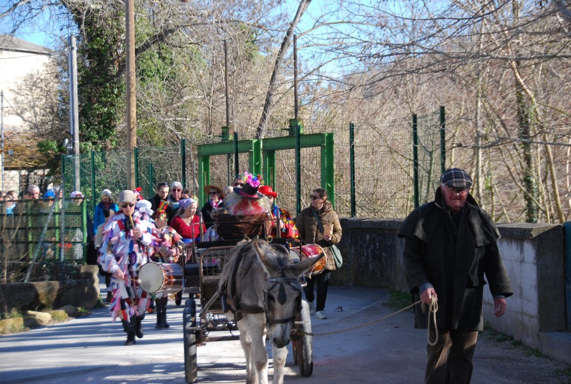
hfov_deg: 21.9
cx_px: 286
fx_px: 1479
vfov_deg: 14.8
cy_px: 192
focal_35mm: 93
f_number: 5
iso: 200
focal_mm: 62
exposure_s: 1/400
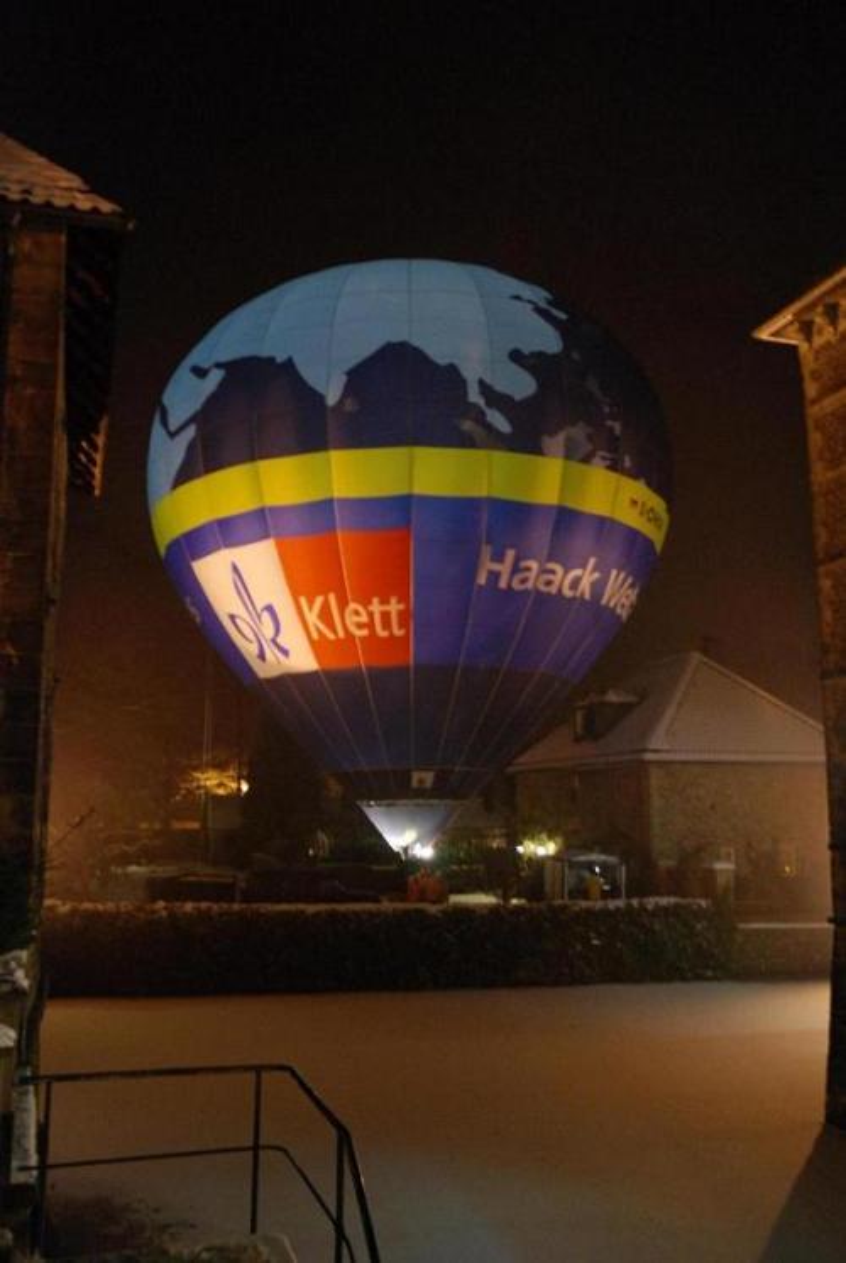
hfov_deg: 40.1
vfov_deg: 57.1
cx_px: 423
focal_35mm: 33
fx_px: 1159
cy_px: 632
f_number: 3.8
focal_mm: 22
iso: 800
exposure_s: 1/1.6
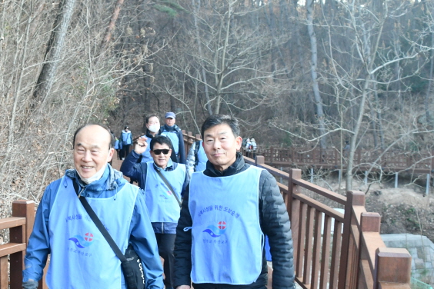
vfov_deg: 26.9
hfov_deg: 38.4
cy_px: 187
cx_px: 99
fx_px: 603
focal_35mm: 50
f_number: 4.5
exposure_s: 1/80
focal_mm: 18
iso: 1000
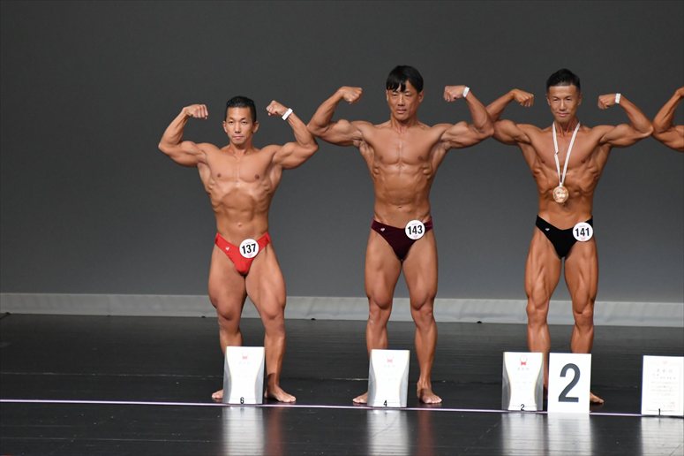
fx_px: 5982
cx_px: 342
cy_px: 228
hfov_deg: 6.5
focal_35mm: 315
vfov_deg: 4.4
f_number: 5.6
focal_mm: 210
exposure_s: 1/400
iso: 5000
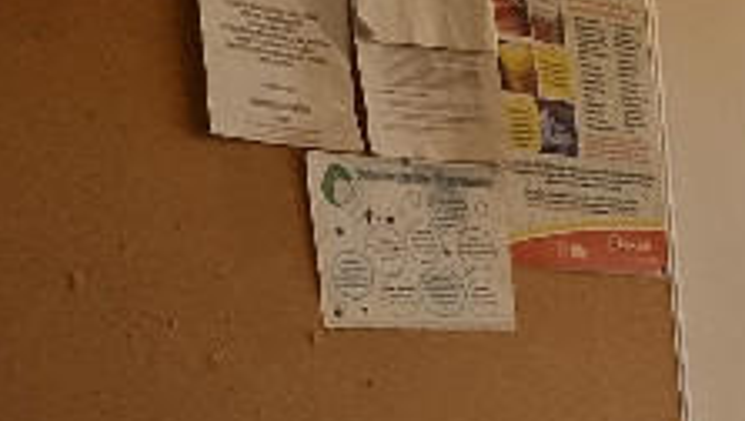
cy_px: 952
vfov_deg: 9.2
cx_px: 1517
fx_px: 2373
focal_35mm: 120
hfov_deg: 14.6
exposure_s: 1/100
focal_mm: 6.7
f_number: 1.8
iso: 125
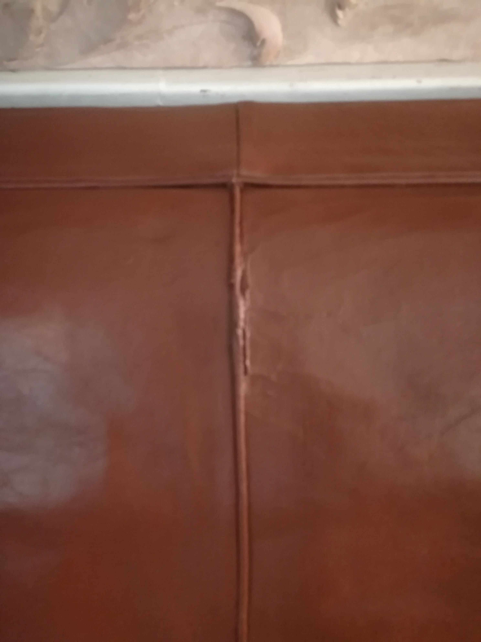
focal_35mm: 26
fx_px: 482
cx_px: 240
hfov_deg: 53.1
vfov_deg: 67.3
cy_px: 321
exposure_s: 1/14.3
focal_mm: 3.83
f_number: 2.2
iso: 640
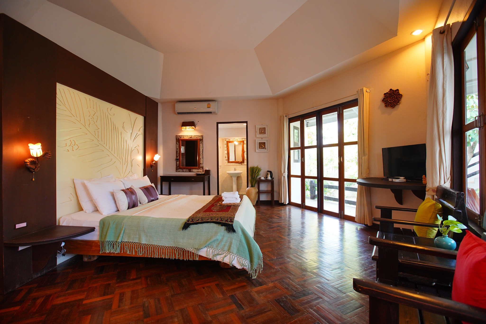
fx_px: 216
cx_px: 243
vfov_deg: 73.7
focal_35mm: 16
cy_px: 162
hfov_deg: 96.7
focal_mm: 16
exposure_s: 1/30
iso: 1000
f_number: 4.5
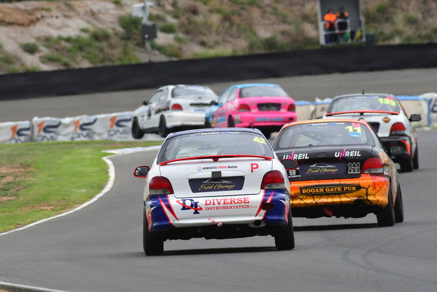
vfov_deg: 1.8
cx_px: 218
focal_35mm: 750
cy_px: 146
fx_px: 9107
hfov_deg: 2.7
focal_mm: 500
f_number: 10
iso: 640
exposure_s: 1/640
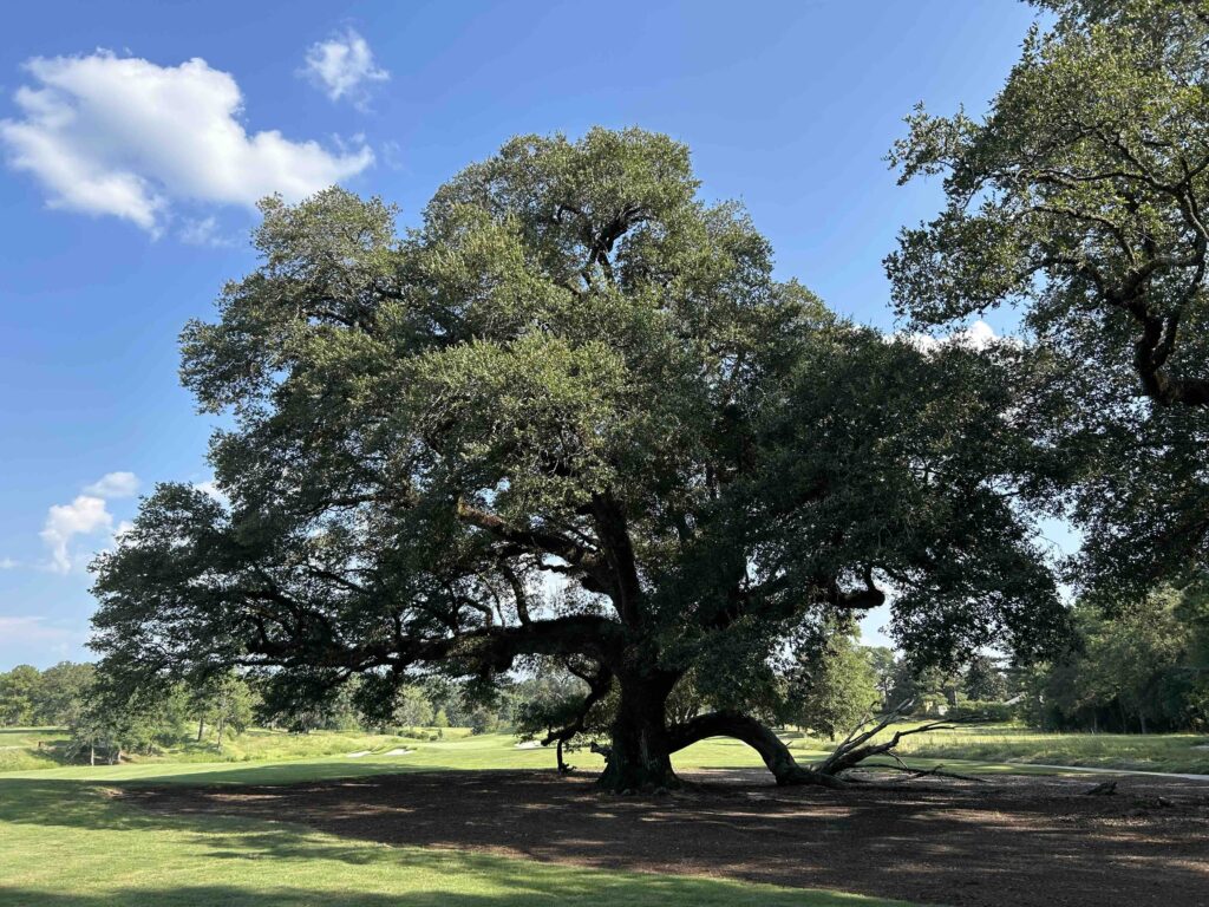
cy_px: 454
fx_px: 908
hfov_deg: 67.3
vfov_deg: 53.1
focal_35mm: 26
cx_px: 604
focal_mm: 5.7
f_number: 1.5
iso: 50
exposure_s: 1/1412
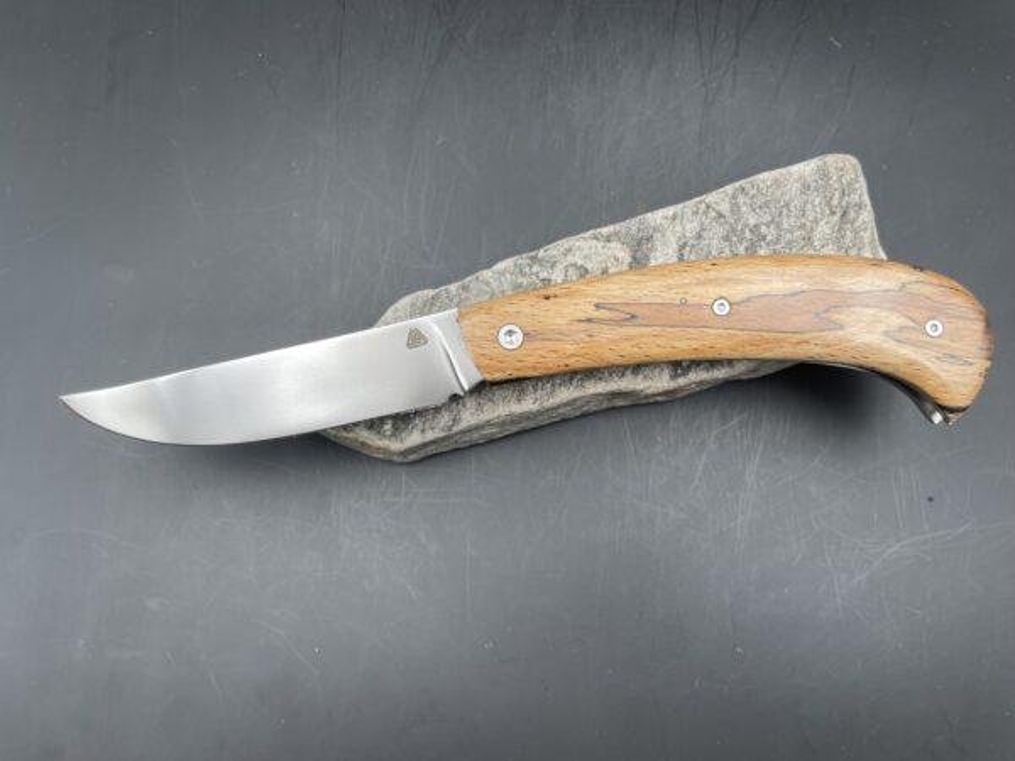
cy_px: 380
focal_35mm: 26
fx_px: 762
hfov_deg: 67.3
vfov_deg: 53.1
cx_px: 508
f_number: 1.6
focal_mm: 4.2
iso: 32
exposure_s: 1/100
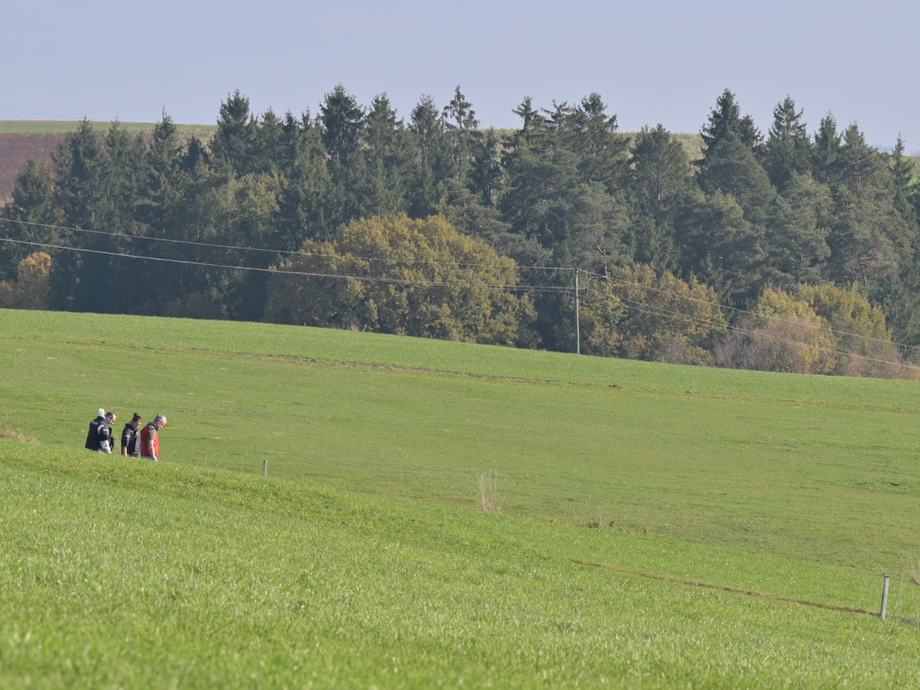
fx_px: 8665
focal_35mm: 326
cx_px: 447
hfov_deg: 6.1
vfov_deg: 4.6
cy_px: 345
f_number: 8
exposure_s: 1/320
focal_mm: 200
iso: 125
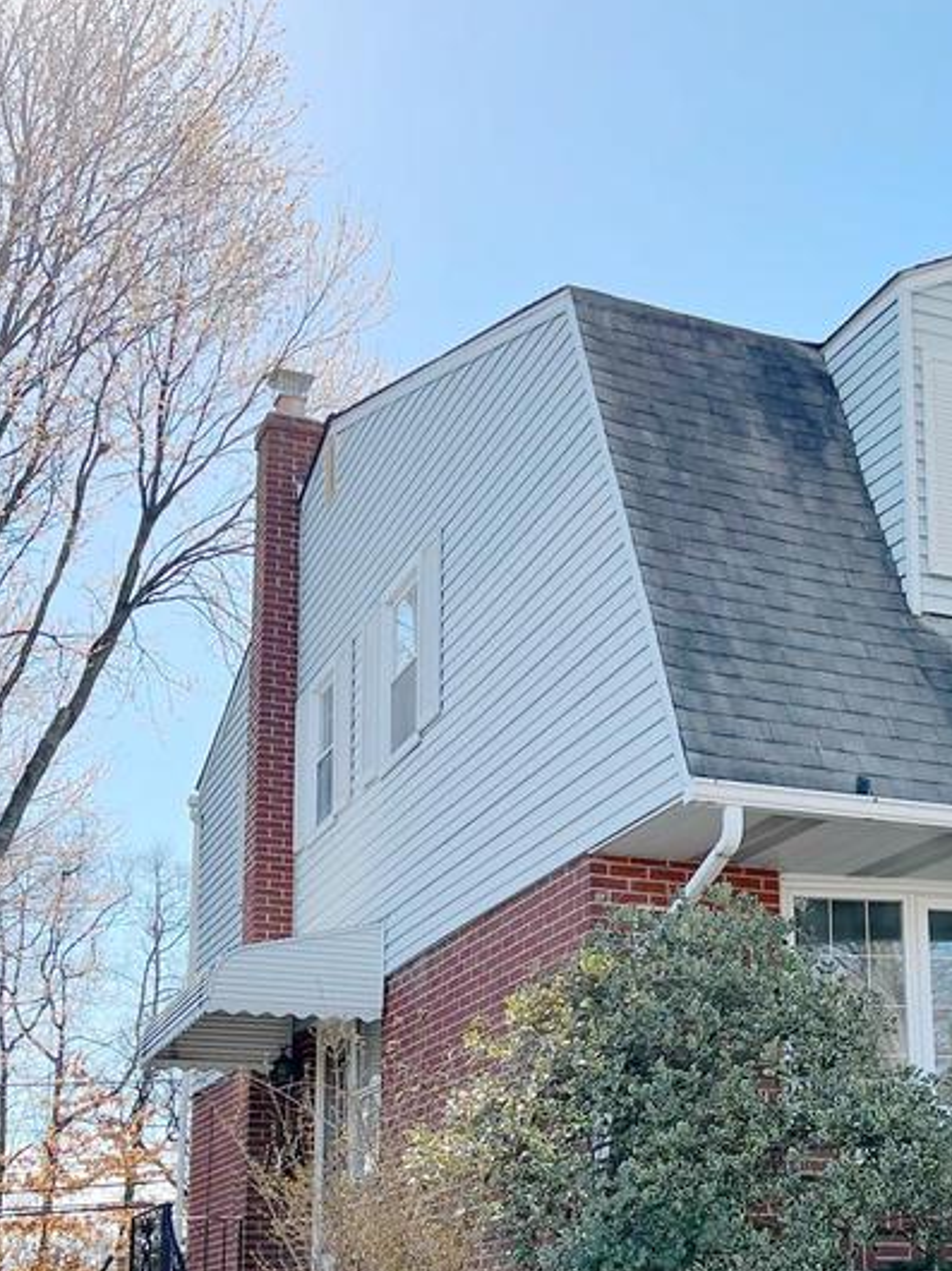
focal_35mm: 53
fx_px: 1945
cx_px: 681
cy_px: 962
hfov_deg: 27.2
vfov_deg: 35.3
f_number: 1.5
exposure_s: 1/2252
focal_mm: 5.7
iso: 50
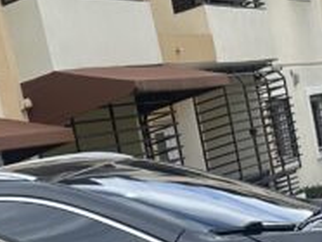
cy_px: 608
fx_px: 1229
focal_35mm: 132
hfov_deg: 14.2
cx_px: -119
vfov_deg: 9.7
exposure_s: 1/857
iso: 80
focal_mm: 6.86
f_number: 1.78
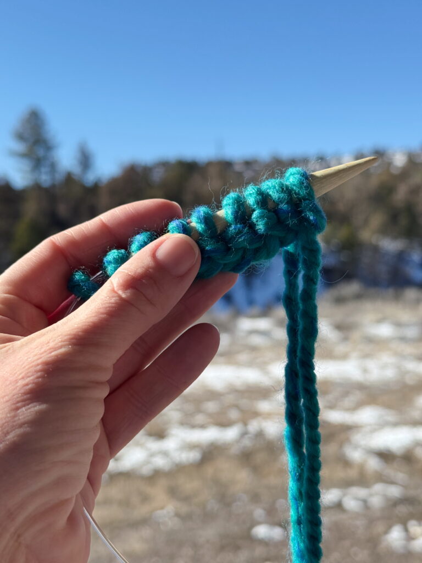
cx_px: 211
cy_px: 282
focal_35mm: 48
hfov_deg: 30.3
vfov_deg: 39.7
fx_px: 780
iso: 64
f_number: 1.78
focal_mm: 6.76
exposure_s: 1/3425
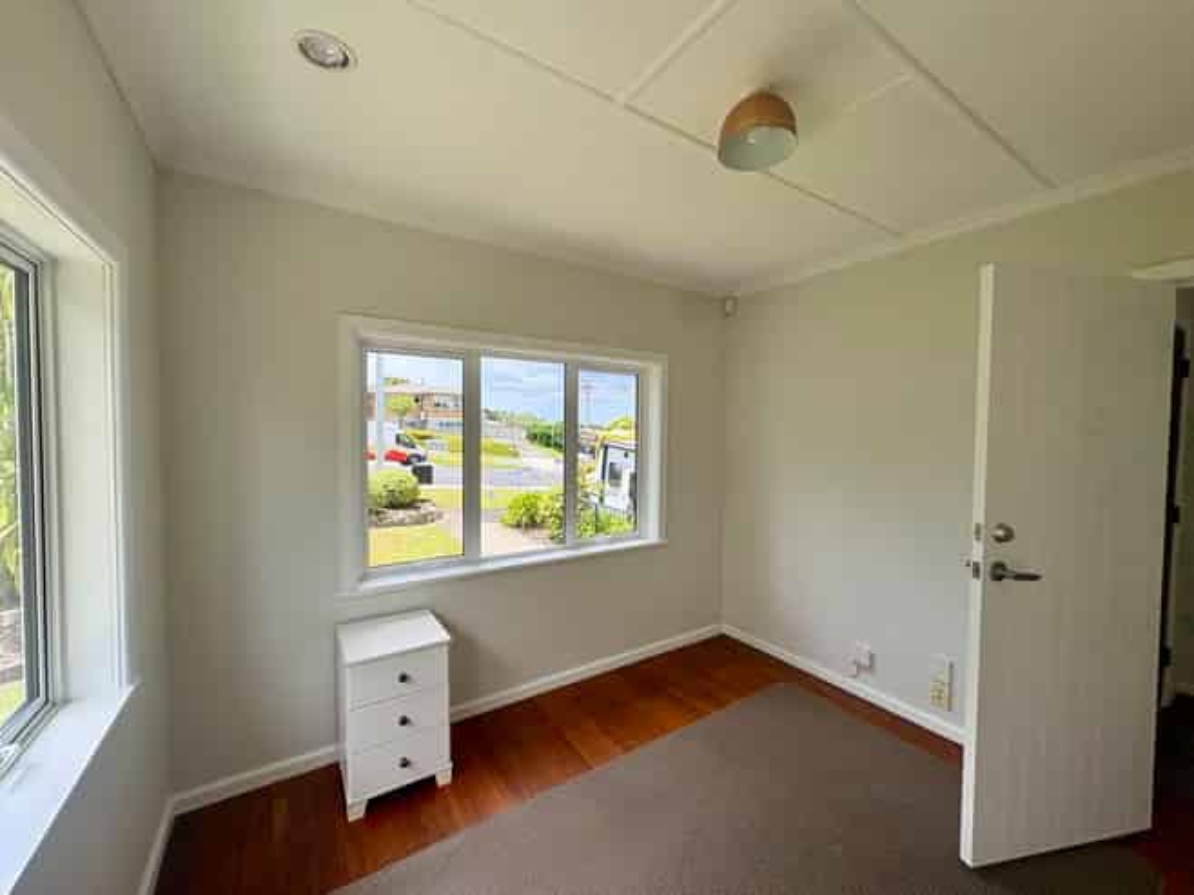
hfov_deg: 102.1
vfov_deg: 85.6
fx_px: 483
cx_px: 597
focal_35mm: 14
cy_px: 448
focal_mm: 2.22
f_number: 2.2
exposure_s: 1/397
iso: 40
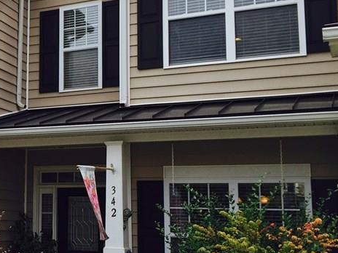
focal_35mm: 64
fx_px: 625
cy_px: 127
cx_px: -10
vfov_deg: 22.9
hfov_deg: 28.2
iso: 32
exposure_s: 1/1464
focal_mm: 4.15
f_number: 2.2
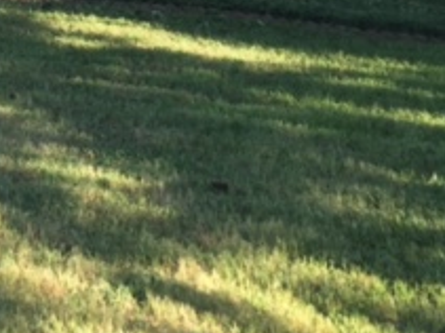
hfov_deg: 20.2
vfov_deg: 15.8
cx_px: -154
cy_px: -116
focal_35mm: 88
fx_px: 1131
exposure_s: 1/120
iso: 32
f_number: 2.2
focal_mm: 4.15
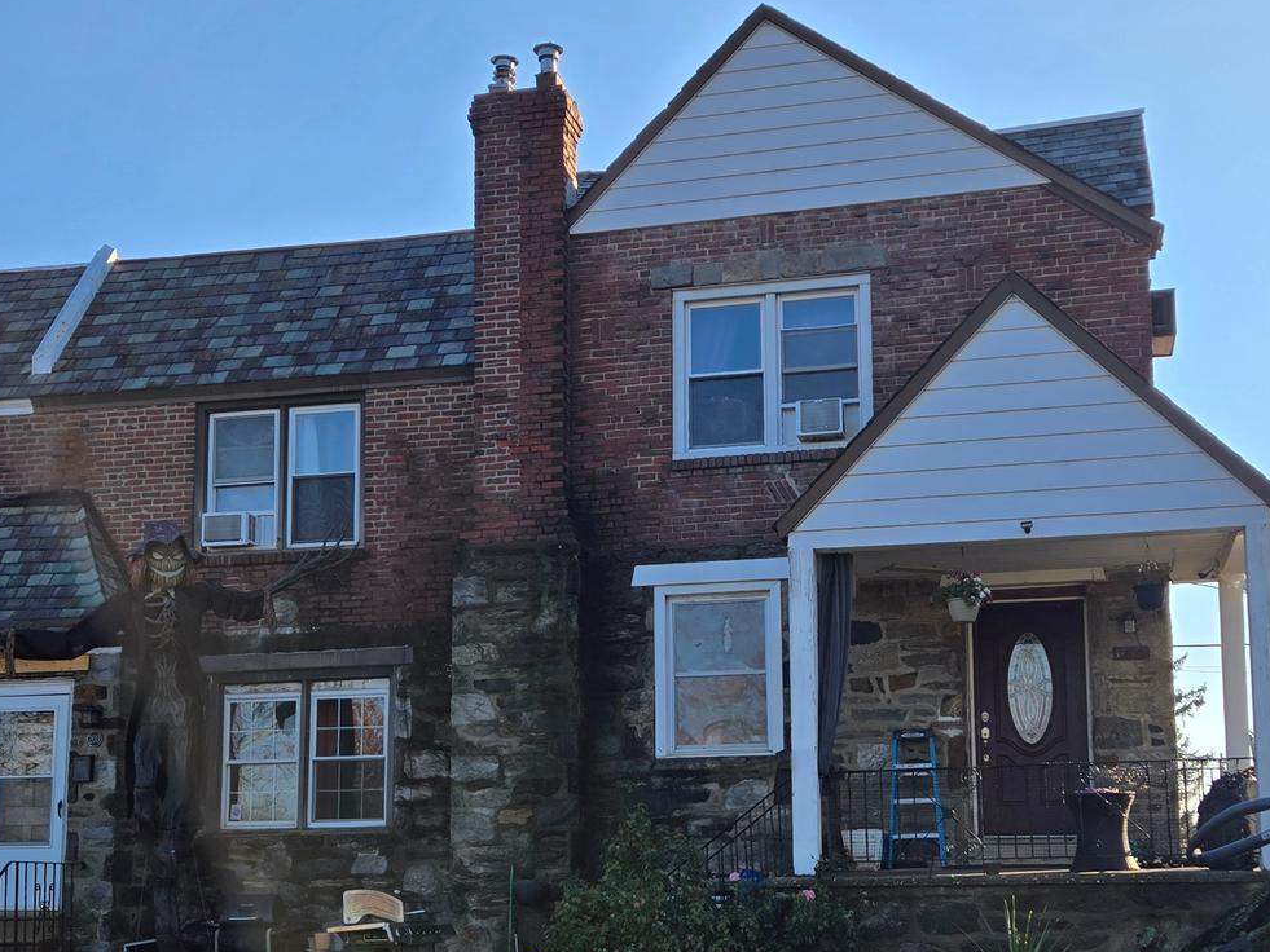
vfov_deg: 29.9
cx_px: 610
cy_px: 674
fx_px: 1761
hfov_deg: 39.6
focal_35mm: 48
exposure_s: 1/1989
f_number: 1.8
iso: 25
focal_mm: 5.4
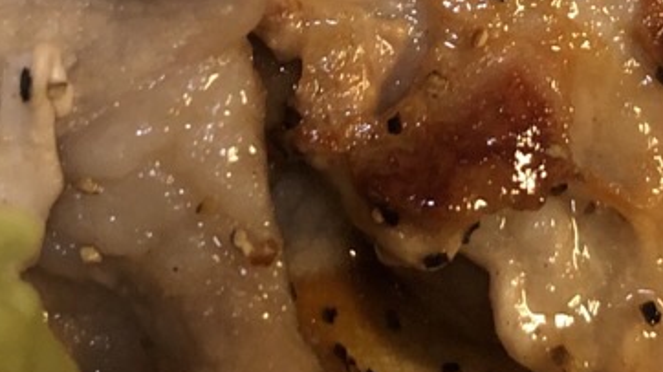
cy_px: -187
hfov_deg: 19.8
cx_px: 429
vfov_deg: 10.8
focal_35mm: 108
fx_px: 1897
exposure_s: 1/10
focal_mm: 3.99
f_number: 1.8
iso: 100
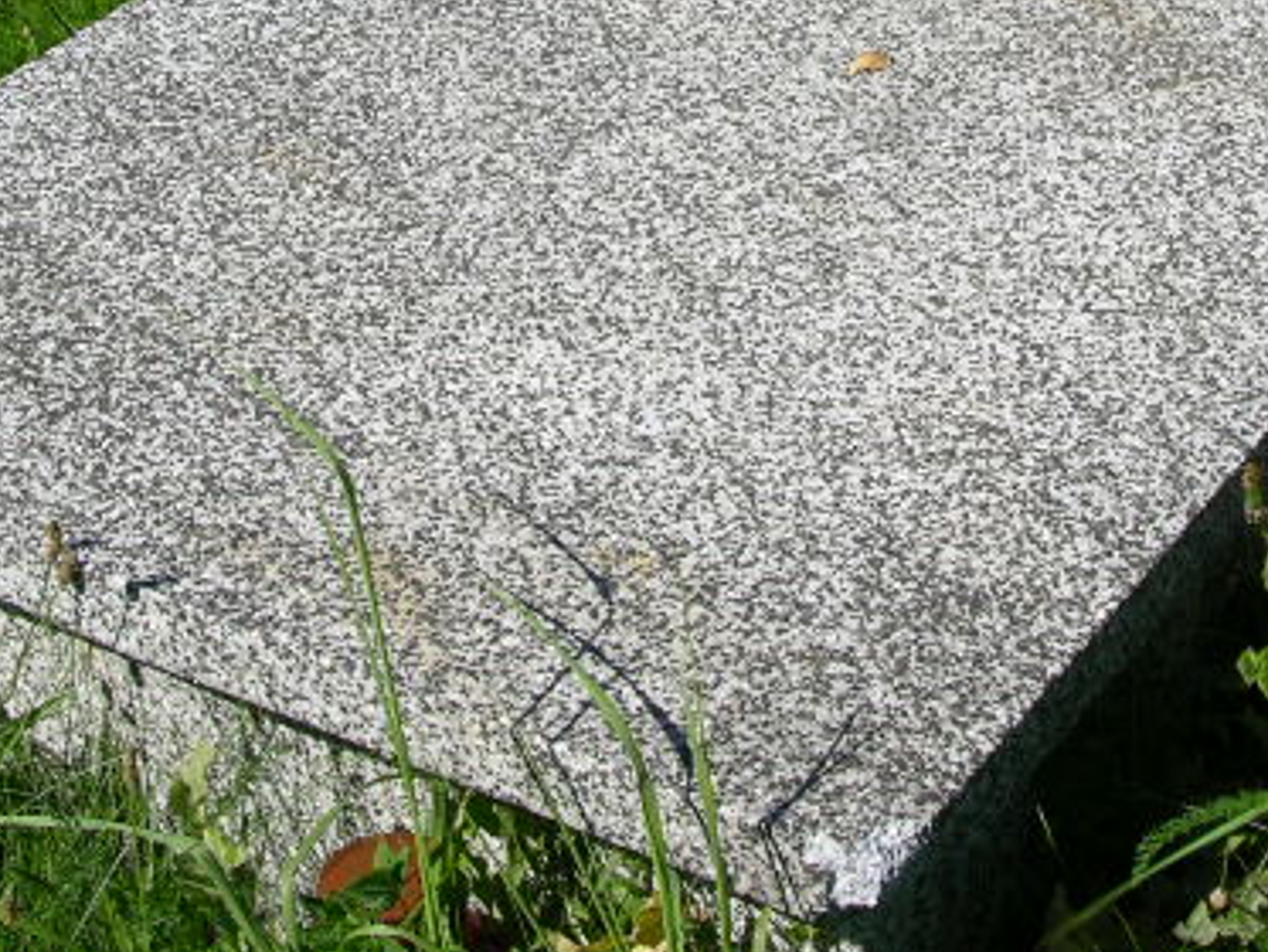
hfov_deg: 20.4
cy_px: -7
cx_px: 751
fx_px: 3518
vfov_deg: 15.1
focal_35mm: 96
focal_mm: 8.9
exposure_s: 1/246
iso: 50
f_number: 6.3
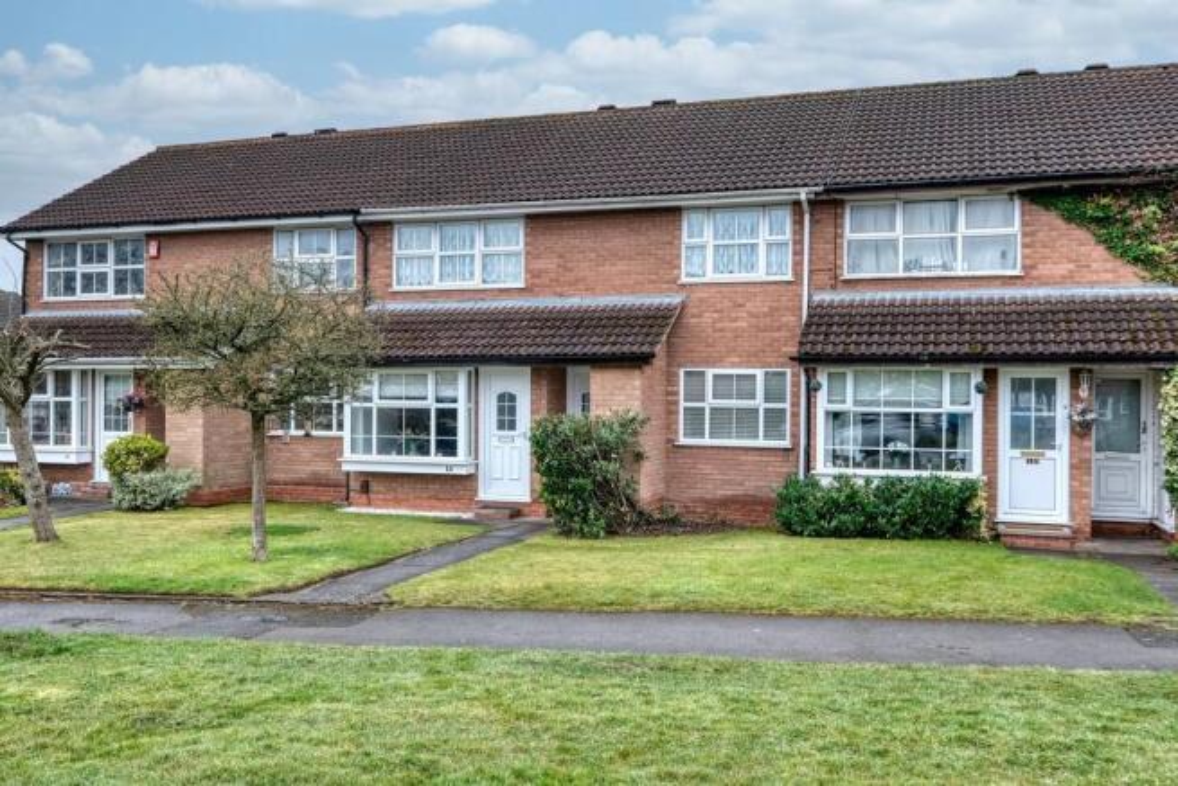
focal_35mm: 33
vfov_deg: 40.0
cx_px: 589
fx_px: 1080
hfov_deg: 57.2
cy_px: 393
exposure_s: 1/160
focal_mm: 21.9
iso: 160
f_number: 8
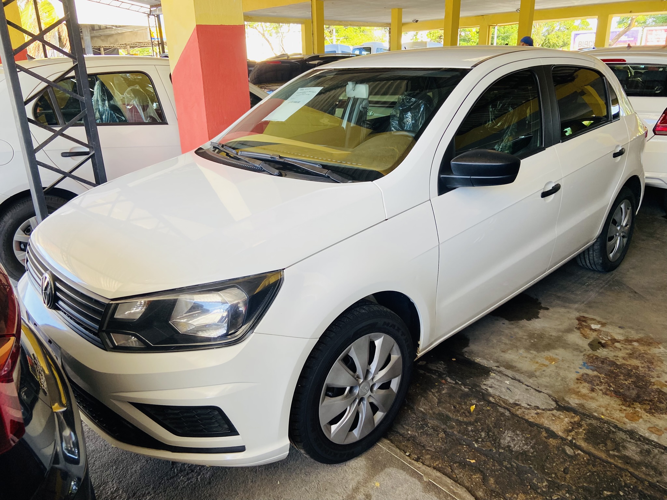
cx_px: 334
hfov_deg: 67.3
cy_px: 250
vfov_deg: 53.1
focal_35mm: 26
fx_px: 501
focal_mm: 4.25
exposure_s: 1/121
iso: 40
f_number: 1.8
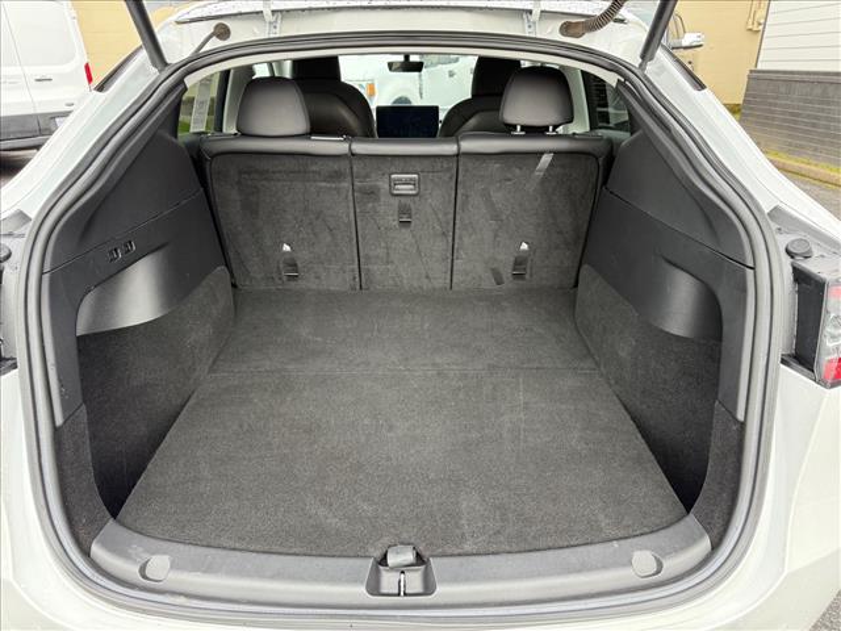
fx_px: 583
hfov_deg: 71.6
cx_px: 420
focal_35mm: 24
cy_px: 316
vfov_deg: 56.8
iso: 160
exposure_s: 1/243
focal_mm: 6.76
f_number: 1.78
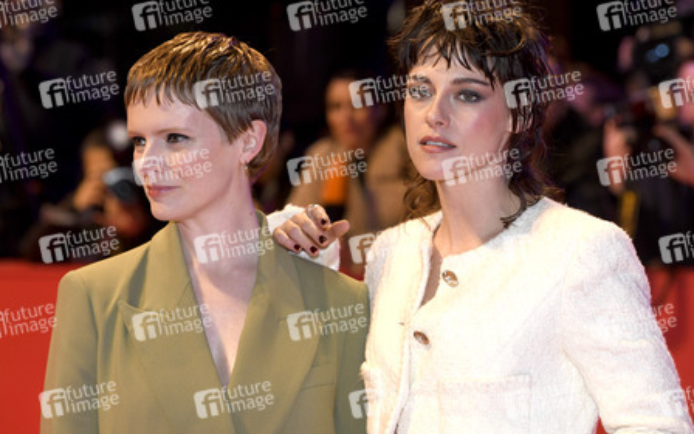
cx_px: 348
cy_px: 206
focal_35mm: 119
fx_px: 2251
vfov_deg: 11.0
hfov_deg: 17.5
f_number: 5
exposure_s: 1/250
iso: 800
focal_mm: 116
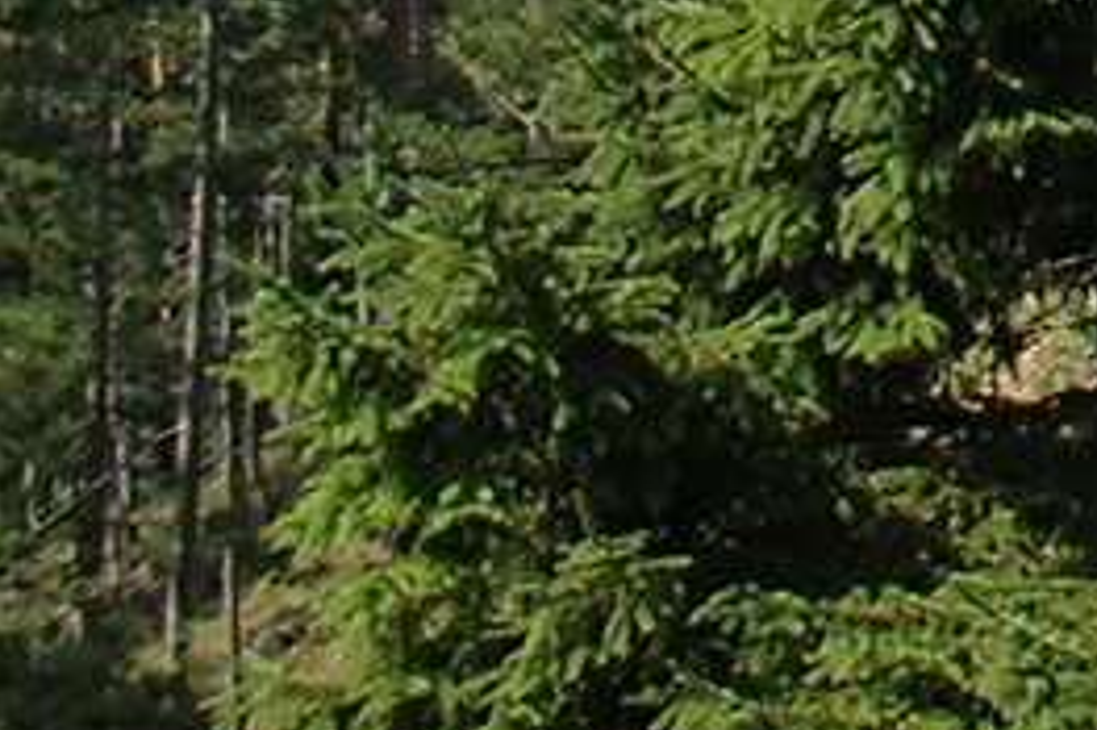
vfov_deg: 9.3
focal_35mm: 142
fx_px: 4324
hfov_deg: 12.0
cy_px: -476
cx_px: 2528
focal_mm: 5
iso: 100
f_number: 3.9
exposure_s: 1/640
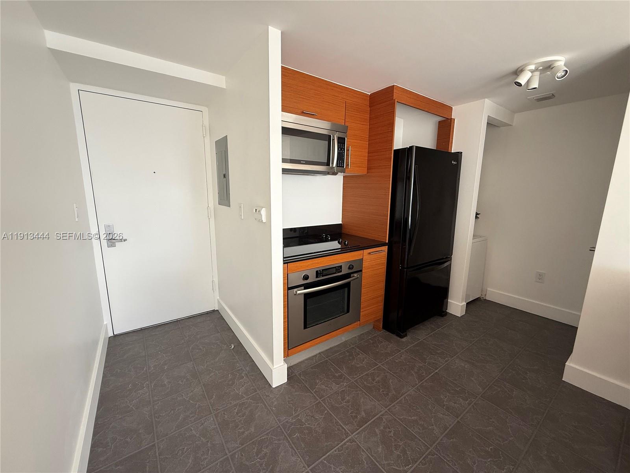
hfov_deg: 102.1
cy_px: 236
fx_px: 255
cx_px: 315
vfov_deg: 85.7
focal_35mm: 14
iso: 125
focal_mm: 2.22
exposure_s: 1/99
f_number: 2.2
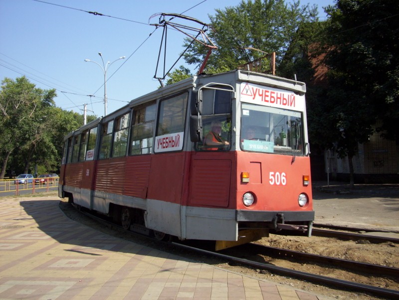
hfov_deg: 54.0
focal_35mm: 34
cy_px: 150
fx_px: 392
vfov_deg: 41.8
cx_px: 200
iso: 80
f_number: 5.6
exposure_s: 1/250
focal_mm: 5.7
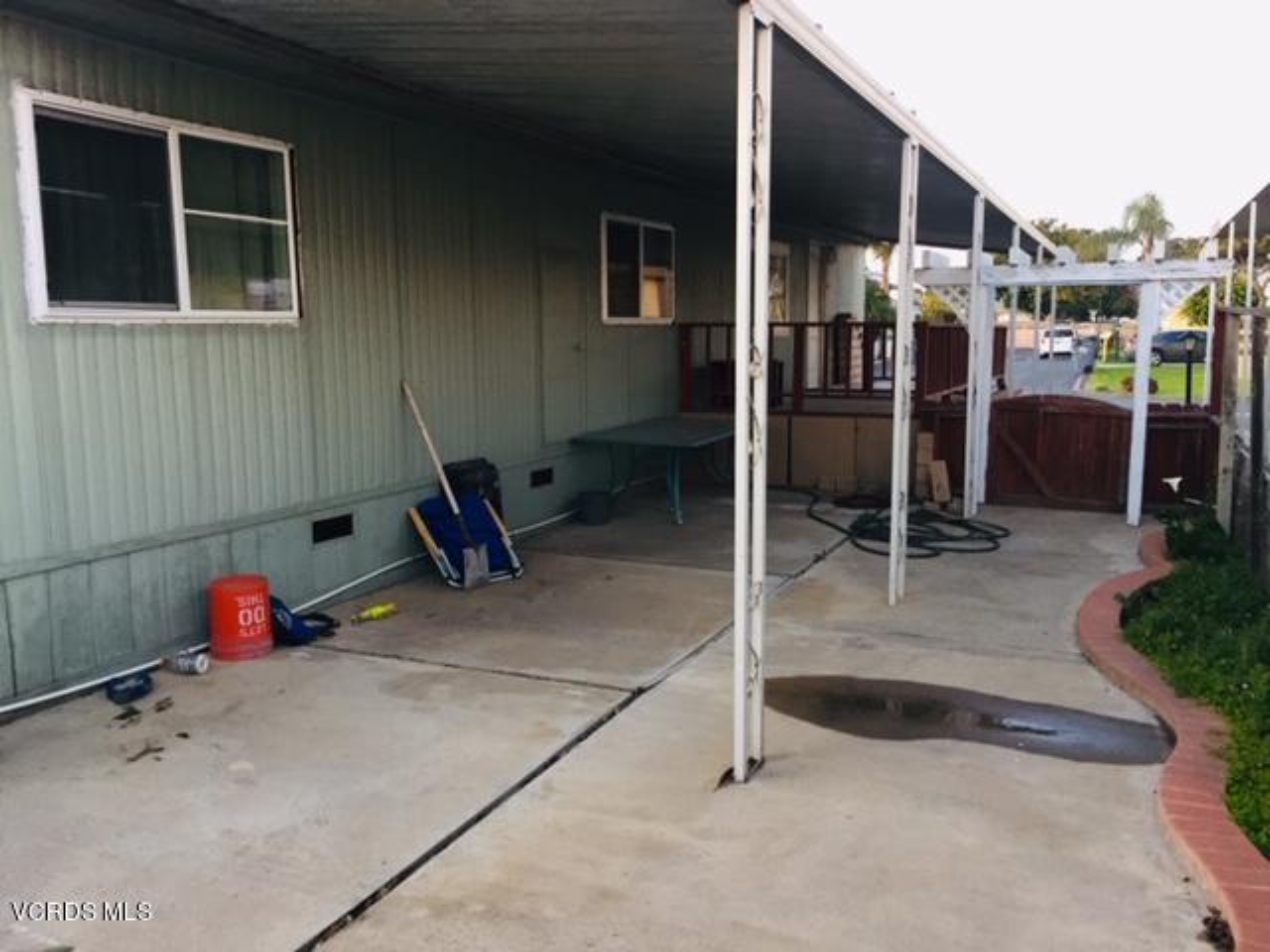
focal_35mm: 29
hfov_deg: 61.7
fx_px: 1064
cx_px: 635
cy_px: 476
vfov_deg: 48.2
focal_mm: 4.15
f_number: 2.2
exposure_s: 1/30
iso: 80
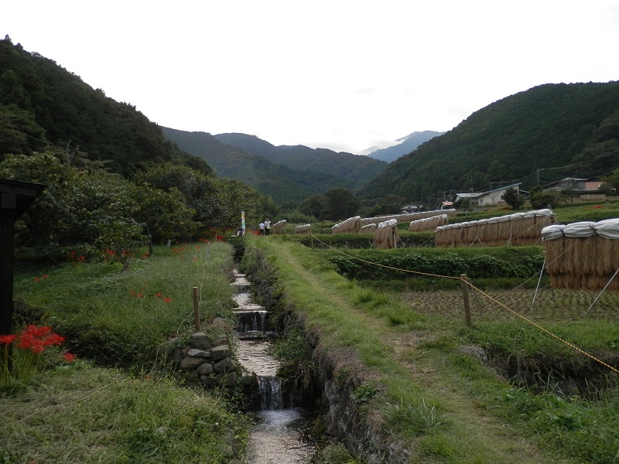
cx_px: 310
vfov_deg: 54.9
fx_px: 447
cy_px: 232
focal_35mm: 25
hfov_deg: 69.4
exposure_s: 1/320
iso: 80
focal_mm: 4.5
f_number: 3
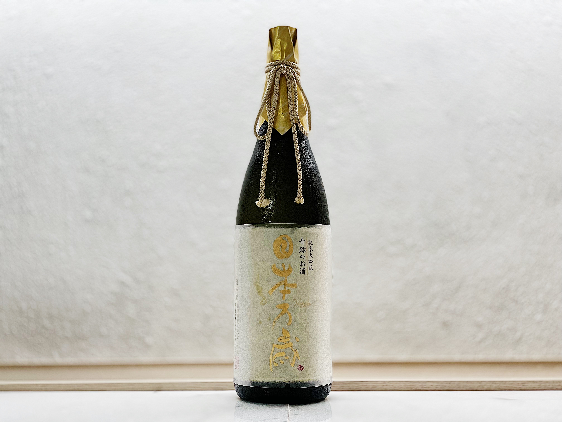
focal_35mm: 52
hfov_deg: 36.8
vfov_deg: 28.0
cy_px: 211
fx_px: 844
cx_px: 281
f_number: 2
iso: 50
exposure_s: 1/100
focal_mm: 6
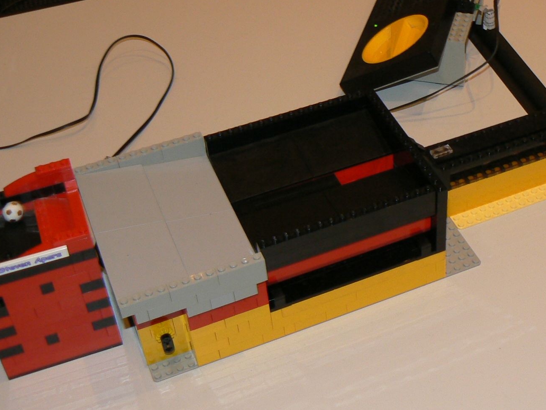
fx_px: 1009
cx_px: 476
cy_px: 124
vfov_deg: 22.8
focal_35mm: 64
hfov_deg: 29.2
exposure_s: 1/25
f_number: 2.8
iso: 100
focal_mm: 6
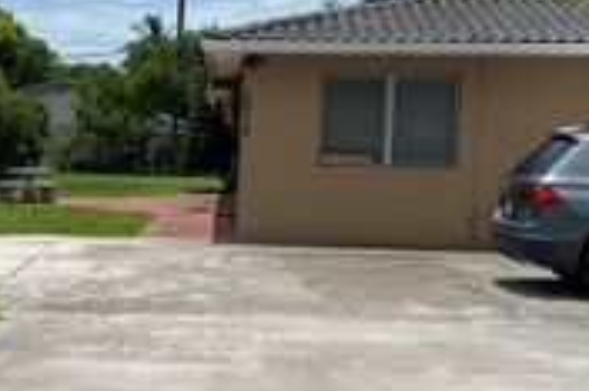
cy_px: 229
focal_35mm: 77
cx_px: 157
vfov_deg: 17.7
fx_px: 1259
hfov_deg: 26.1
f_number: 1.8
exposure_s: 1/6061
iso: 32
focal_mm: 4.25
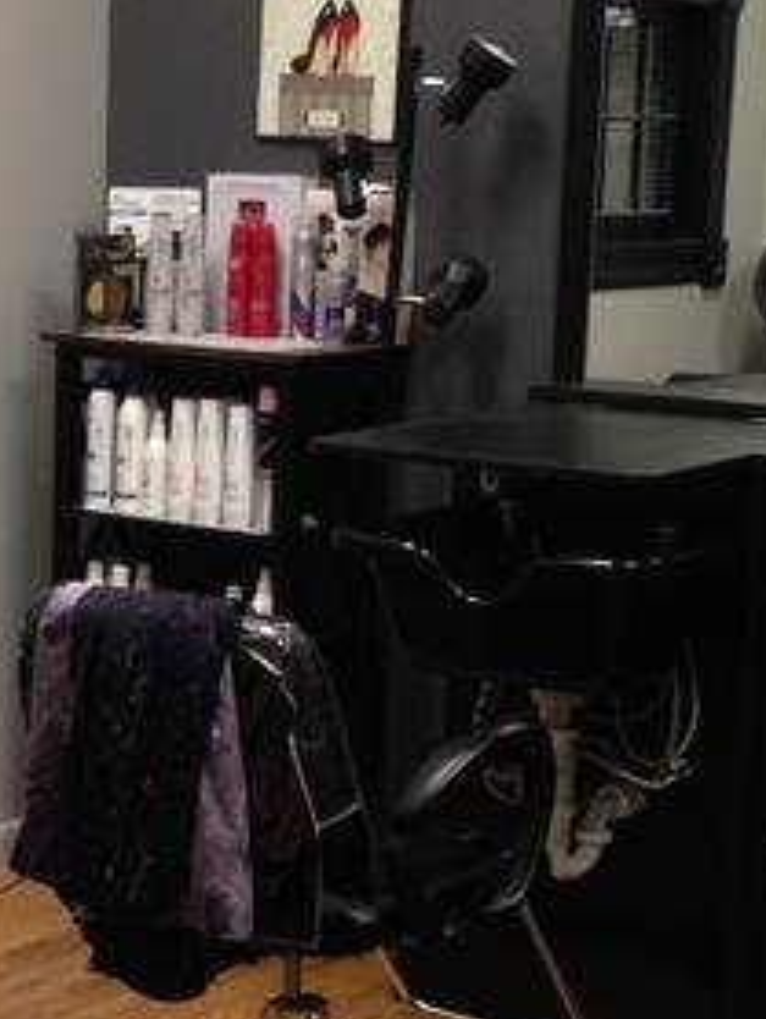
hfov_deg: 15.7
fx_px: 2740
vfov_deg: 21.1
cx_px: 51
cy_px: 550
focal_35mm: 93
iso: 125
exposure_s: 1/20
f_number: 2.4
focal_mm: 4.12
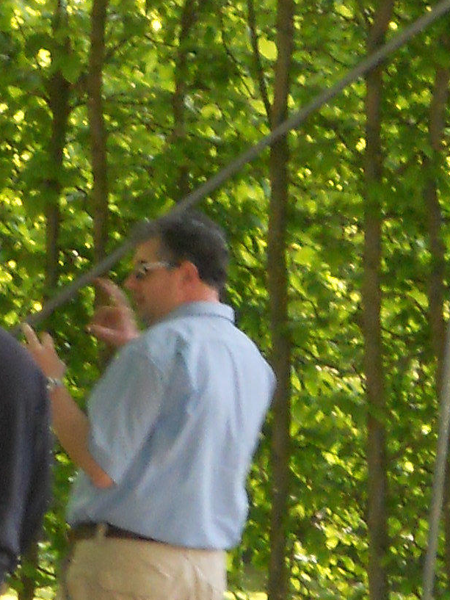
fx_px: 6533
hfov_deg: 3.9
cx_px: -145
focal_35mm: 377
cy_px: 662
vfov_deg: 5.2
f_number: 5.9
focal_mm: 13.9
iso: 250
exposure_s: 1/60
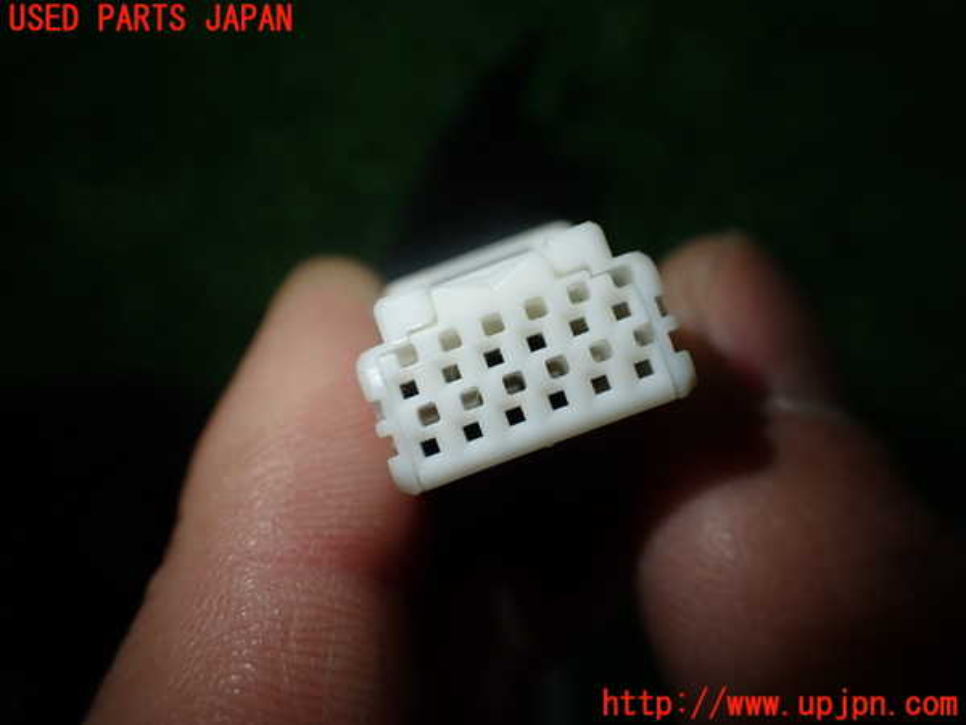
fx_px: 837
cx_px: 483
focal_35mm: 30
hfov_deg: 60.0
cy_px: 362
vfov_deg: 46.8
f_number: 2.3
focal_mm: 5.4
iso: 100
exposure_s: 1/200
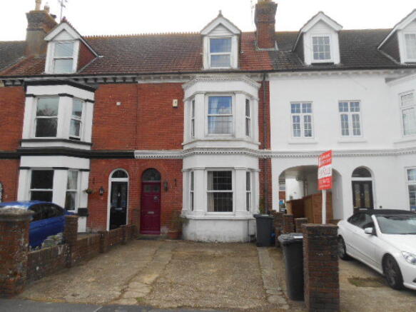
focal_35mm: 26
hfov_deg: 67.3
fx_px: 312
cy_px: 156
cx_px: 208
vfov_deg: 53.0
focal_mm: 4.7
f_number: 3.4
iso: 80
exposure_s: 1/400
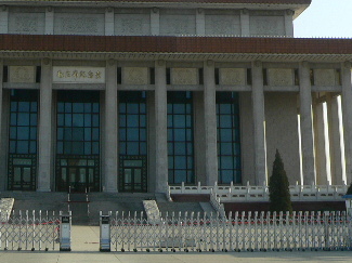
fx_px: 721
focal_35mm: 71
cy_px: 70
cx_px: 78
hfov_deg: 27.0
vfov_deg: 20.5
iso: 80
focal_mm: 6
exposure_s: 1/400
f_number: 4
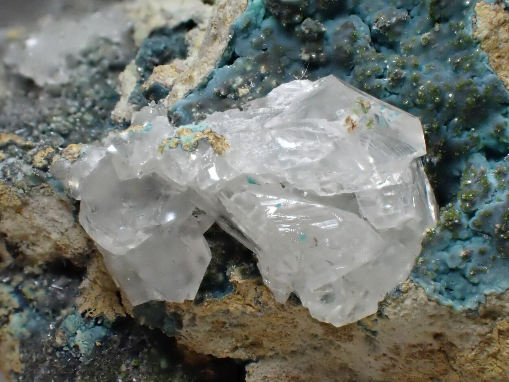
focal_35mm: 100
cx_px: 254
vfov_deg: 14.8
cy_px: 191
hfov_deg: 19.6
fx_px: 1471
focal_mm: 18
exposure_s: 1/400
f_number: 6.3
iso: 640
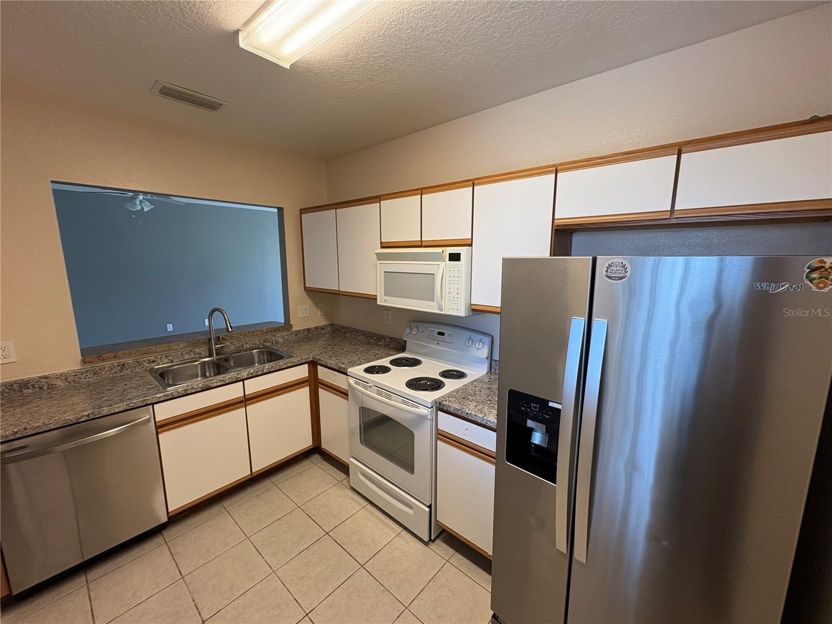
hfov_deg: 102.1
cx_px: 416
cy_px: 312
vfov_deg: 85.7
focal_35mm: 14
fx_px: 336
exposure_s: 1/60
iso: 125
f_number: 2.2
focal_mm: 2.22
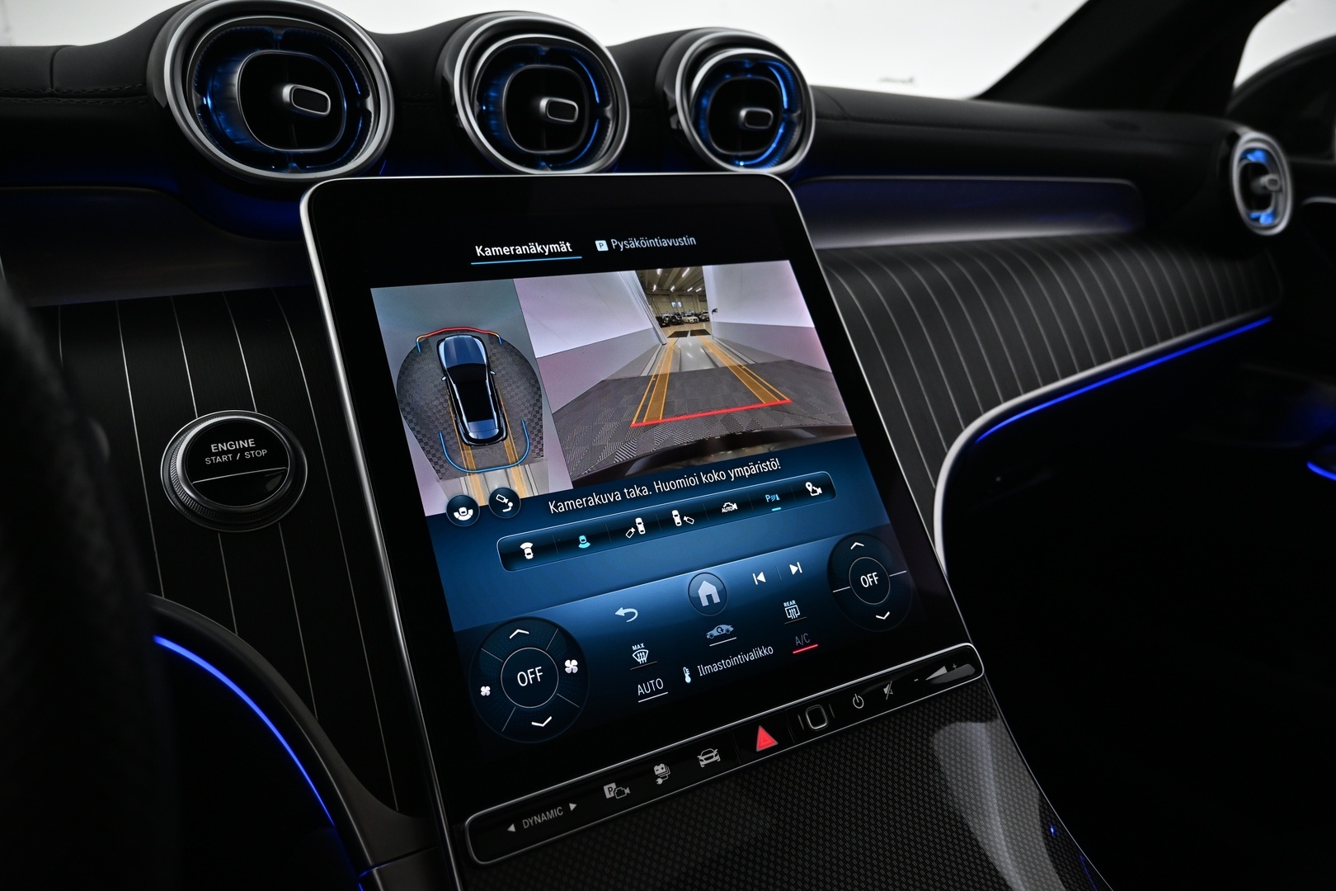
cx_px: 668
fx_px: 891
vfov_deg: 53.1
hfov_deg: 73.7
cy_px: 446
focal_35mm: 24
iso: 640
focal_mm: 16
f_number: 3.5
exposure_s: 1/40
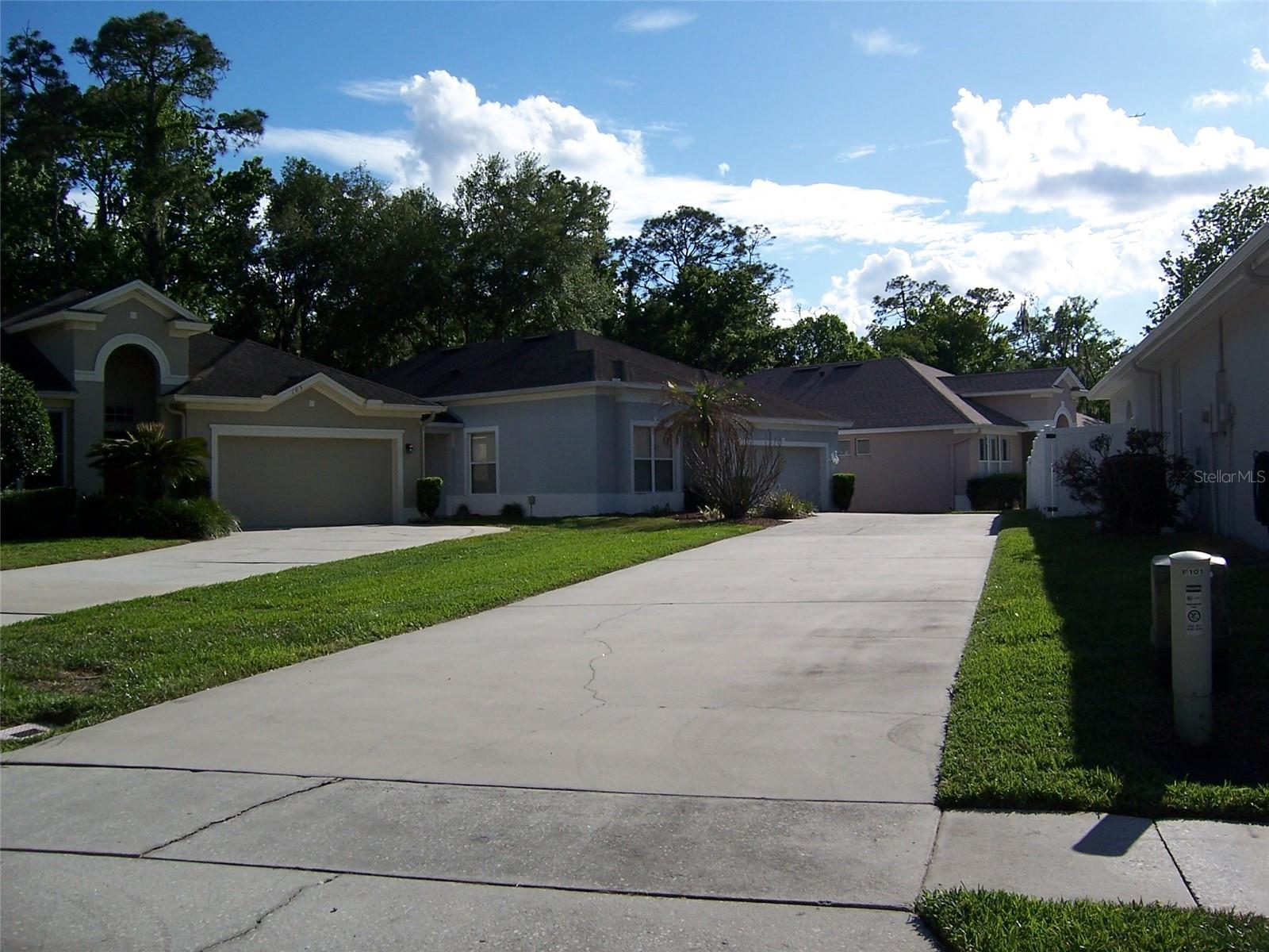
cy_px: 476
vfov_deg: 42.9
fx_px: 1210
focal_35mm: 33
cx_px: 634
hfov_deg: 55.4
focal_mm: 5.5
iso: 80
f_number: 4
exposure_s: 1/1000
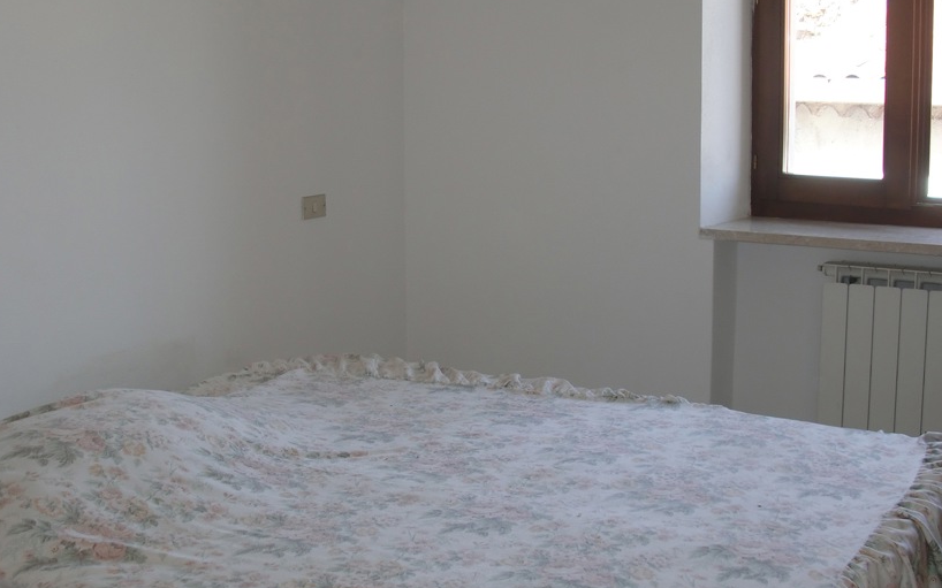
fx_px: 1437
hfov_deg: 36.3
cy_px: 217
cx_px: 435
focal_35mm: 56
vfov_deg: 23.1
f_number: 2.8
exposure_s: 1/60
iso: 64
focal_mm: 6.3
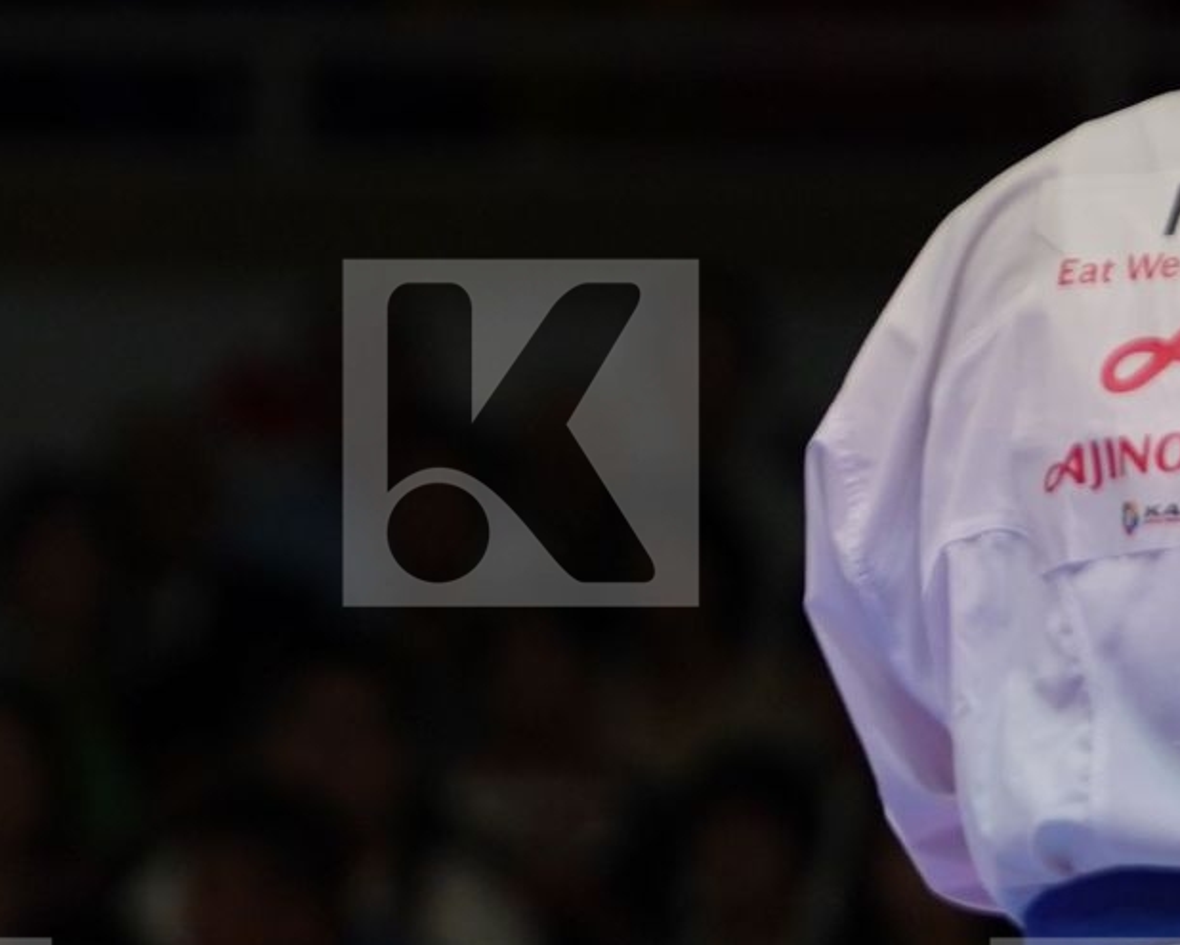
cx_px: -126
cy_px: 433
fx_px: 26065
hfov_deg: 2.6
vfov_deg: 2.1
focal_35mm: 746
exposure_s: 1/1000
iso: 640
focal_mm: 182
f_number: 2.8
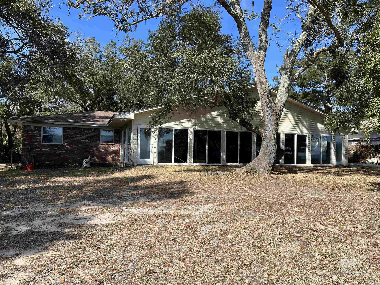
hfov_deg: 67.3
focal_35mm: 26
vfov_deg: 53.1
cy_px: 142
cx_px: 190
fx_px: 285
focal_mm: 5.7
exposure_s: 1/2695
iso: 50
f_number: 1.5
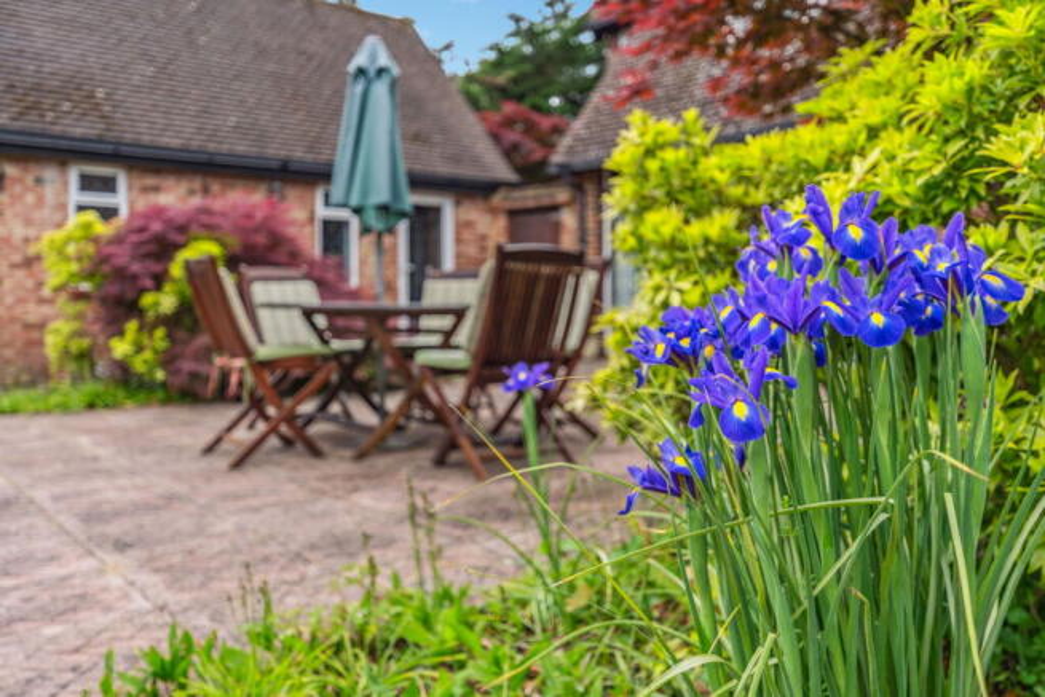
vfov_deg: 46.4
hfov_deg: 65.5
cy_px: 348
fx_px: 813
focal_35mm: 28
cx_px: 522
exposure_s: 1/800
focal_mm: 28
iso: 100
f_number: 2.8
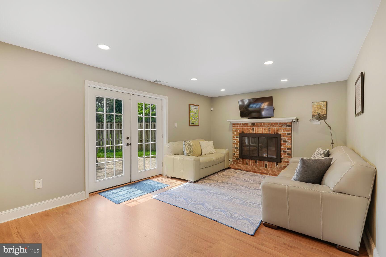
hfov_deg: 96.7
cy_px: 128
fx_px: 172
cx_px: 193
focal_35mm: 16
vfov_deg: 73.7
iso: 200
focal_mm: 16
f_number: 8
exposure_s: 1/4
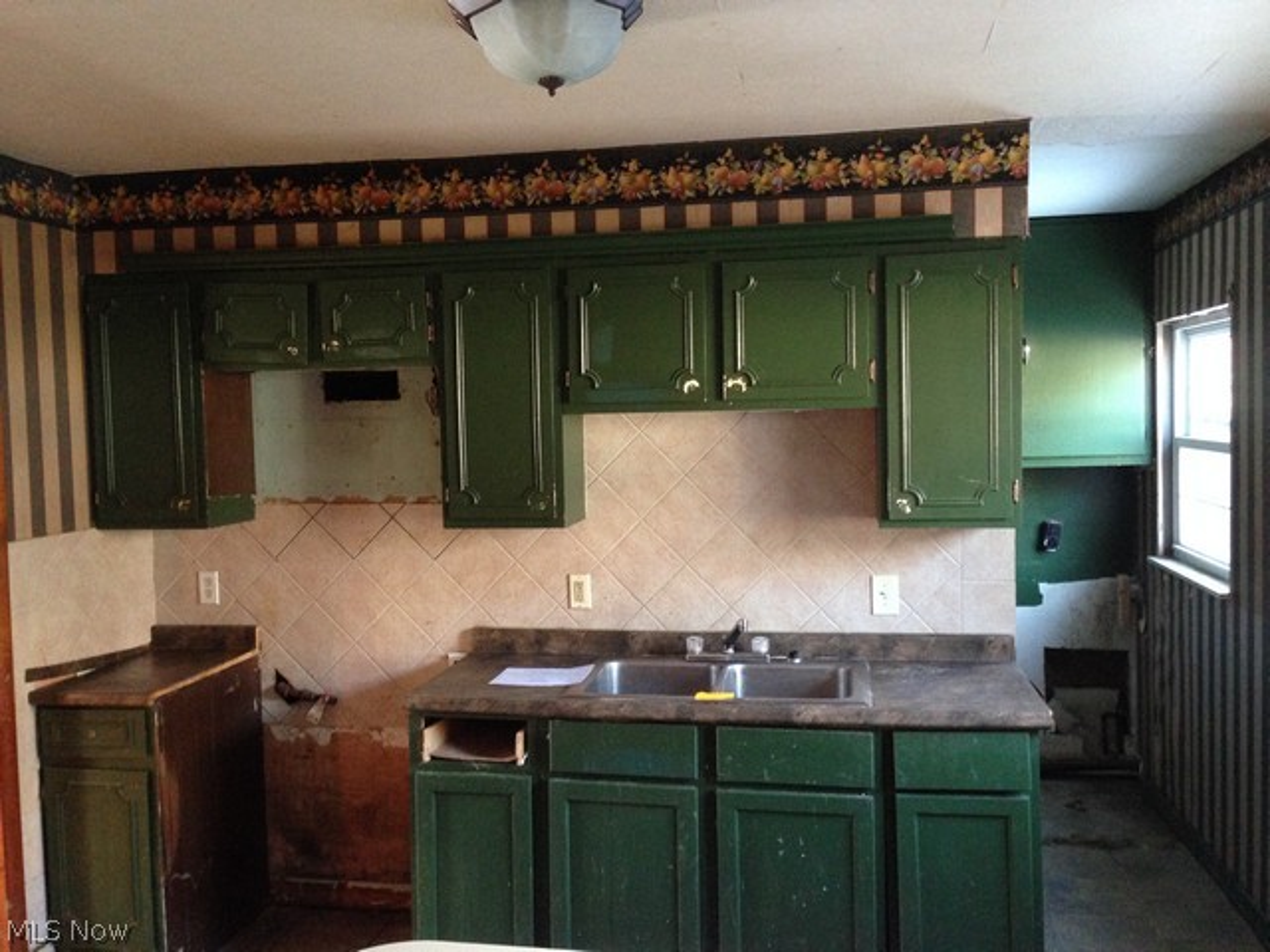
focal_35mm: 33
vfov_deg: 42.9
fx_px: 1211
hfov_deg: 55.4
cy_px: 476
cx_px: 635
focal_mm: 4.12
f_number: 2.4
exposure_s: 1/20
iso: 320
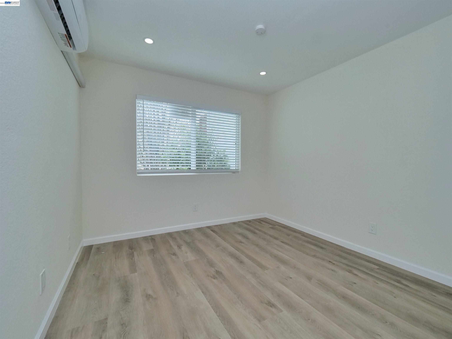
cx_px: 226
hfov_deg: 102.1
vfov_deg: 85.7
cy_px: 170
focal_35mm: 14
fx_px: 183
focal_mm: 7
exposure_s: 1/160
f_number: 7.1
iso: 800
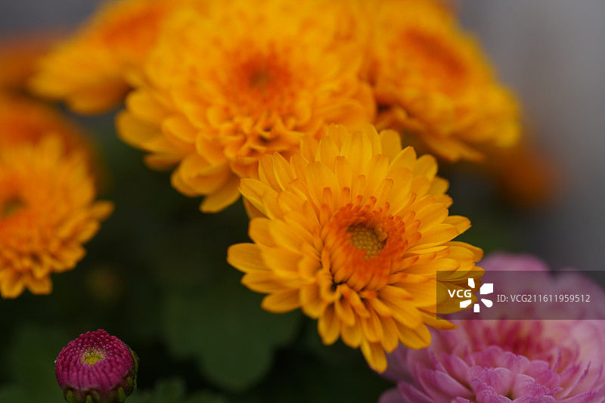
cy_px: 202
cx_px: 302
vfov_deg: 13.7
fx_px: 1680
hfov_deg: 20.4
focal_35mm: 100
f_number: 4
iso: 250
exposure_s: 1/160
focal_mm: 100
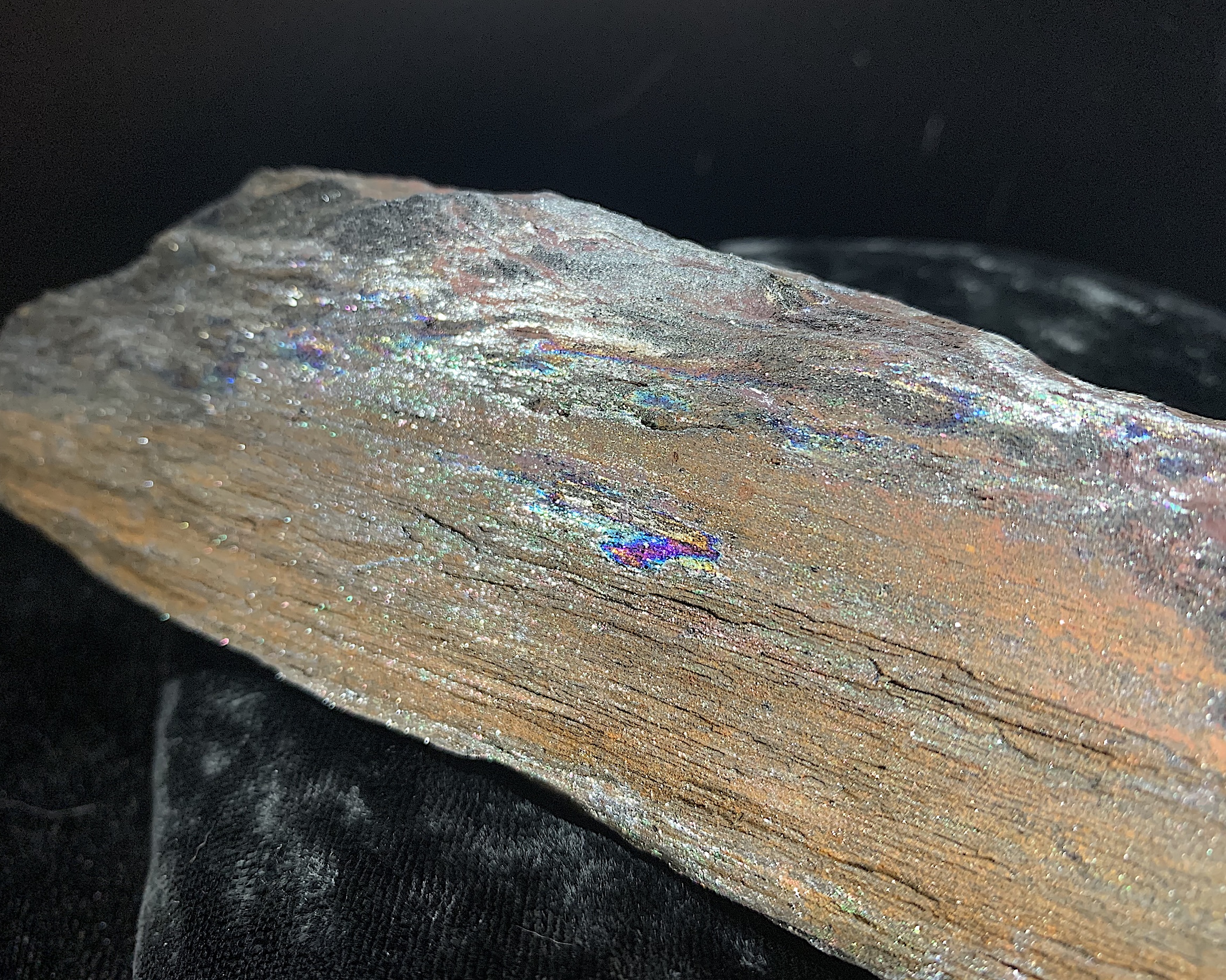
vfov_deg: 51.5
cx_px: 614
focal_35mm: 28
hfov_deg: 62.2
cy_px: 476
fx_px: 1016
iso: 250
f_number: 1.8
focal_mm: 4.25
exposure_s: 1/60
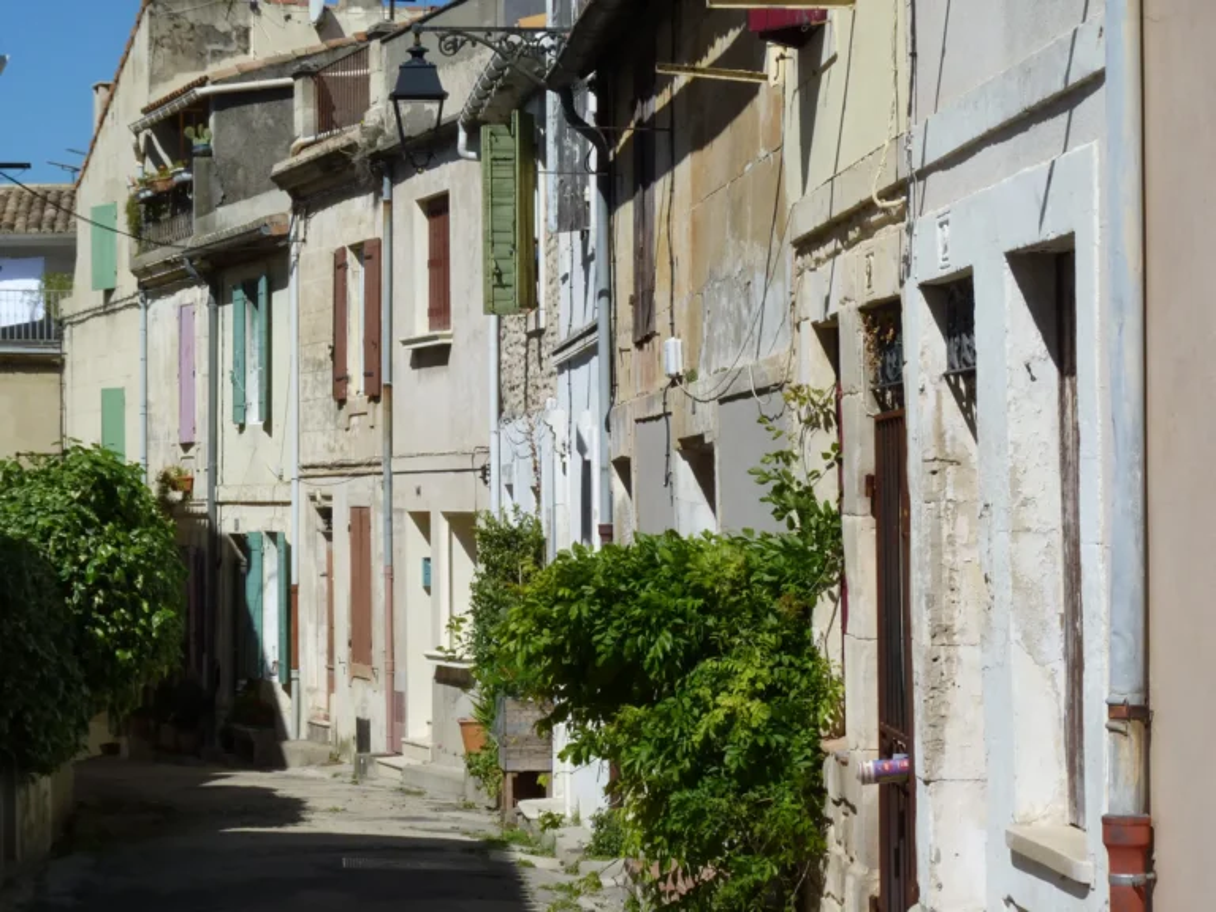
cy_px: 456
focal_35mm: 94
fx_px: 3302
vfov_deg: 15.7
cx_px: 608
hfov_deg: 20.9
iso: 80
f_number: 6.3
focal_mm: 16.7
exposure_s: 1/500
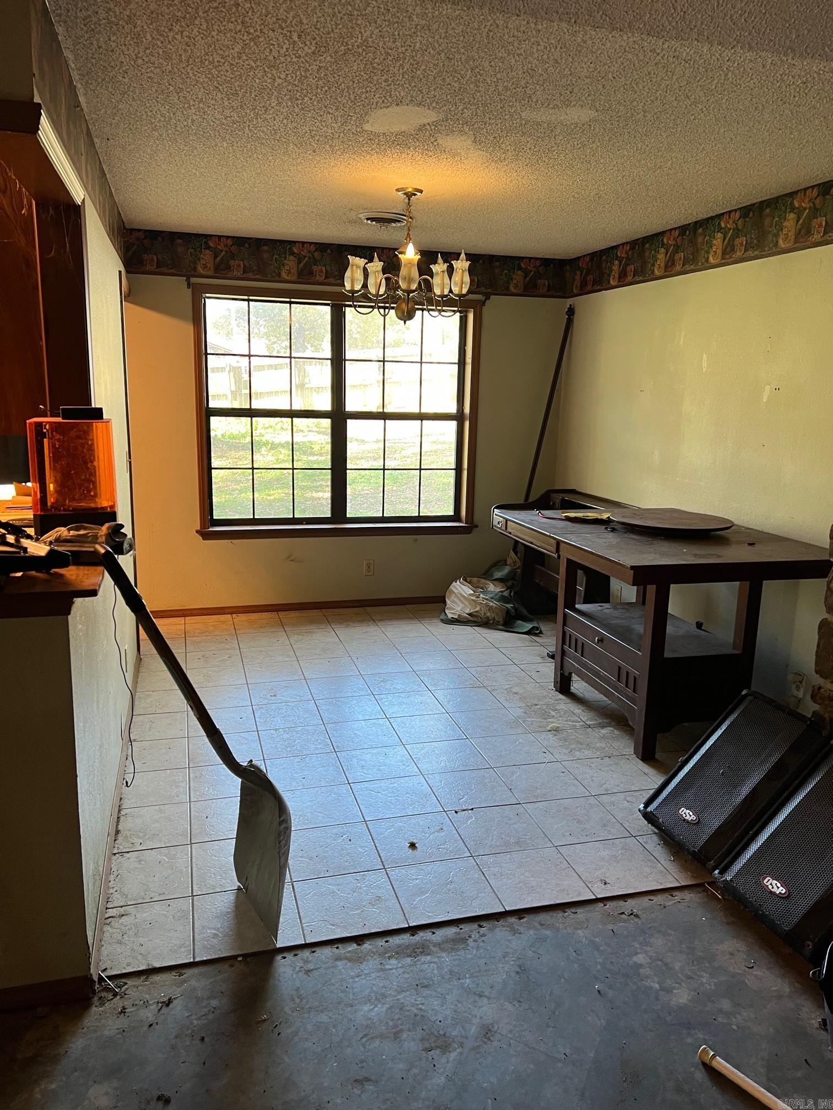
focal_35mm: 26
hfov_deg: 53.1
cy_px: 555
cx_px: 416
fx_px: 834
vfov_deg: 67.3
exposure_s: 1/60
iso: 80
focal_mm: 5.7
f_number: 1.5
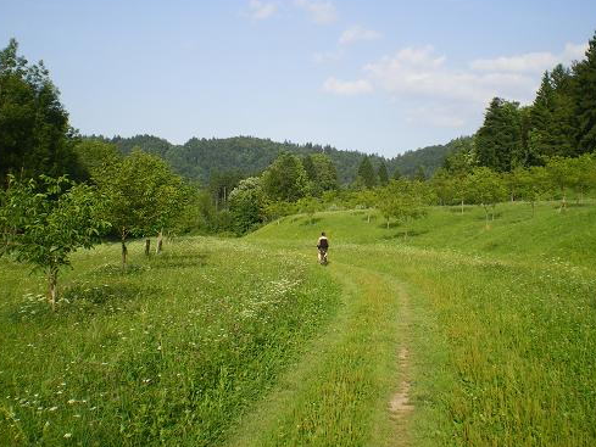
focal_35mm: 41
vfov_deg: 35.1
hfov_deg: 45.8
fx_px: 706
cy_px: 233
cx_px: 307
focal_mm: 6.3
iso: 64
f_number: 4.6
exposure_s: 1/250
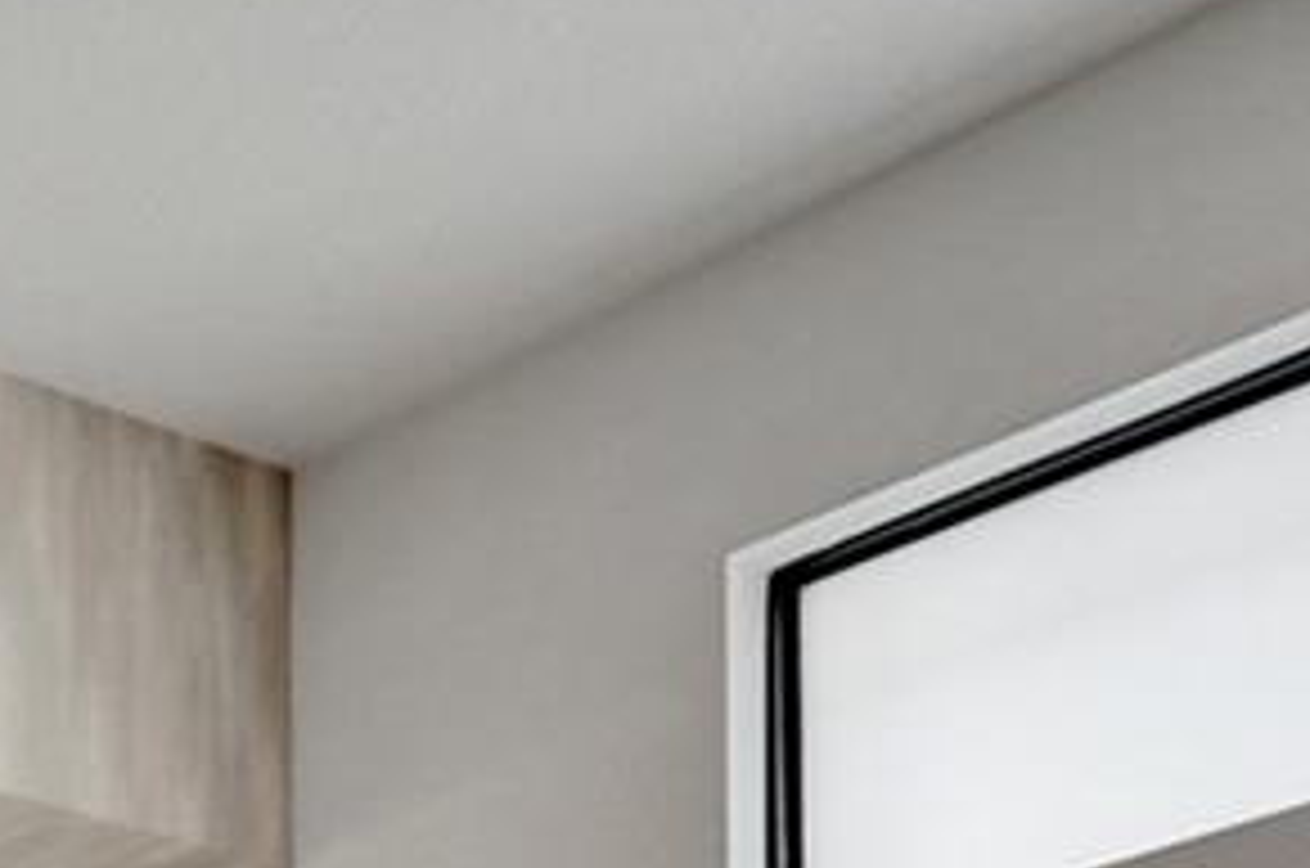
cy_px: 2114
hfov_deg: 16.5
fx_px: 3197
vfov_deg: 12.2
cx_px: -1423
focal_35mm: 88
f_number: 2.8
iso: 800
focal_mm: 16
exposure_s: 1/1250
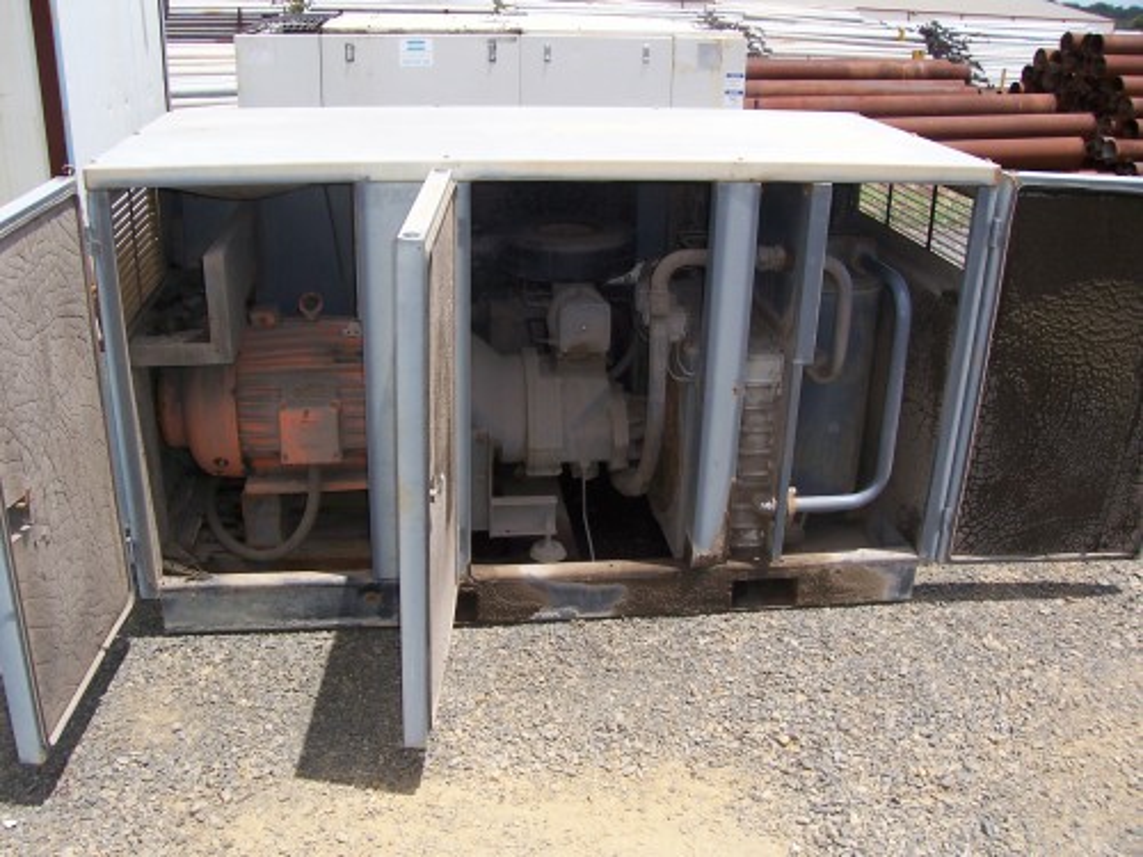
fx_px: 1123
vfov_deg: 41.8
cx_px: 572
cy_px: 428
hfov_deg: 54.0
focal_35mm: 34
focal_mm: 5.6
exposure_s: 1/481
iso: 80
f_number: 5.23
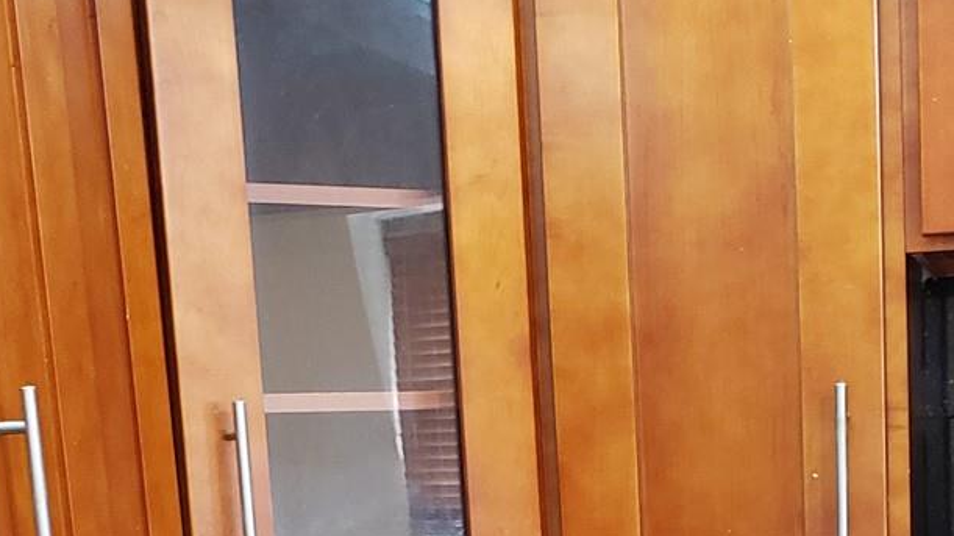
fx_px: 2402
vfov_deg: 11.3
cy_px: 1117
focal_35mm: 95
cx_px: 681
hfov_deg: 22.3
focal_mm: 4.3
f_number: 1.5
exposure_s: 1/20
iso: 250
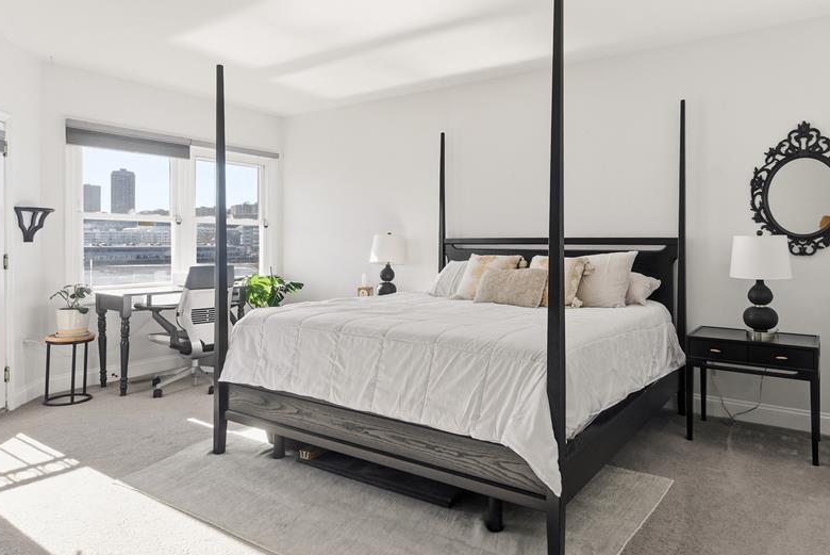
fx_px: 484
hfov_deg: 80.8
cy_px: 245
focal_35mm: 21
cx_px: 464
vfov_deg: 59.4
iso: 100
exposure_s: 1/200
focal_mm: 16
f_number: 8
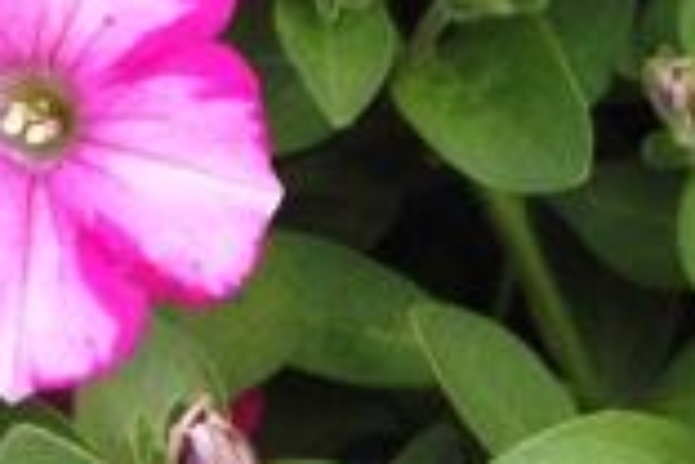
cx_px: -80
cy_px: -18
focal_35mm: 451
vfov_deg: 3.0
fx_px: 8714
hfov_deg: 4.6
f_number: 10
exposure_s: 1/1500
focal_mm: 105
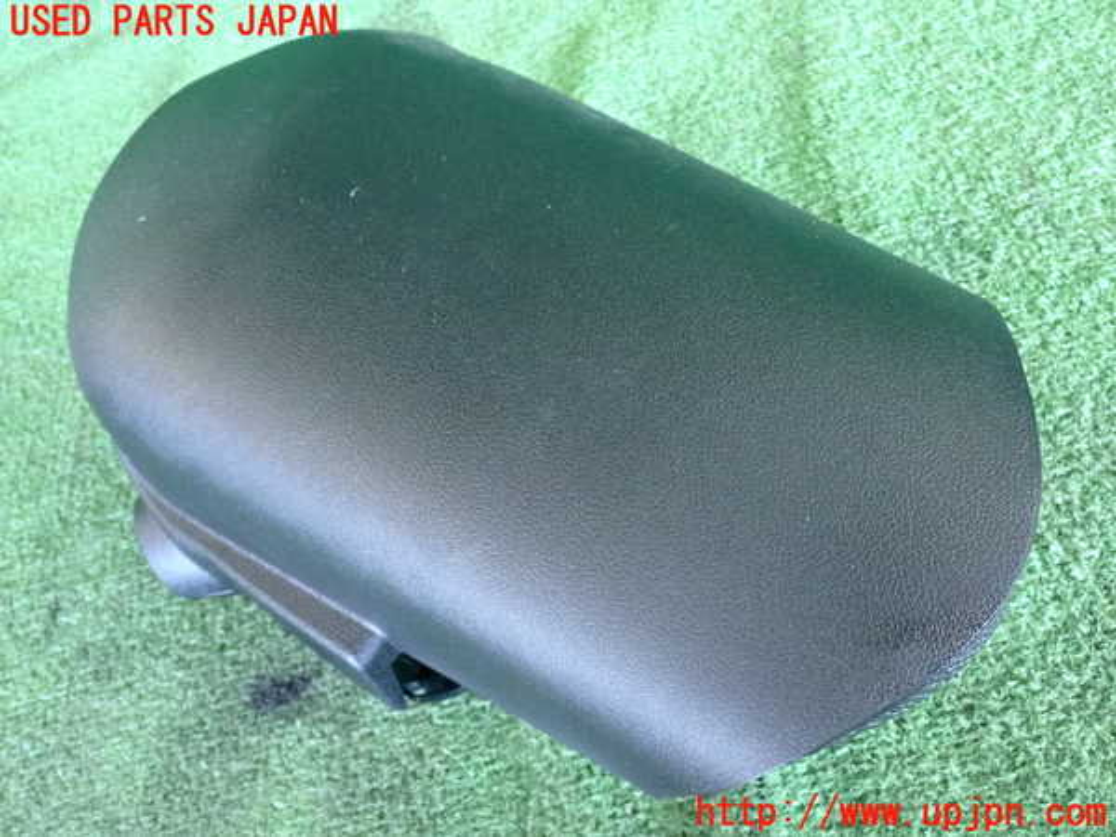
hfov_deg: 45.8
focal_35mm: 41
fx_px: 1322
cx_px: 558
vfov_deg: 35.1
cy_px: 418
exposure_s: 1/125
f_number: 2.8
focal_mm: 7.31
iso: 2500
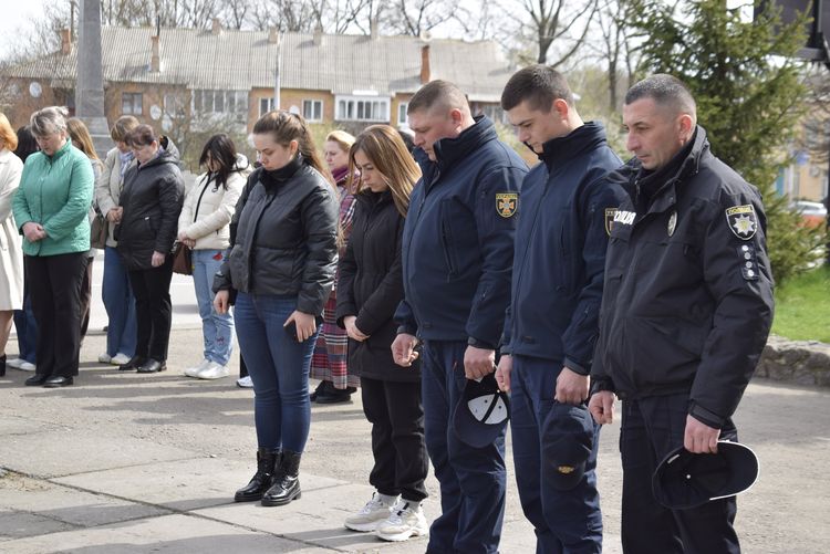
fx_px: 1903
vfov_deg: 16.6
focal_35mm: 82
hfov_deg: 24.6
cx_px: 415
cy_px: 277
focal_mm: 55
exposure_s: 1/160
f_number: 6.3
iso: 100
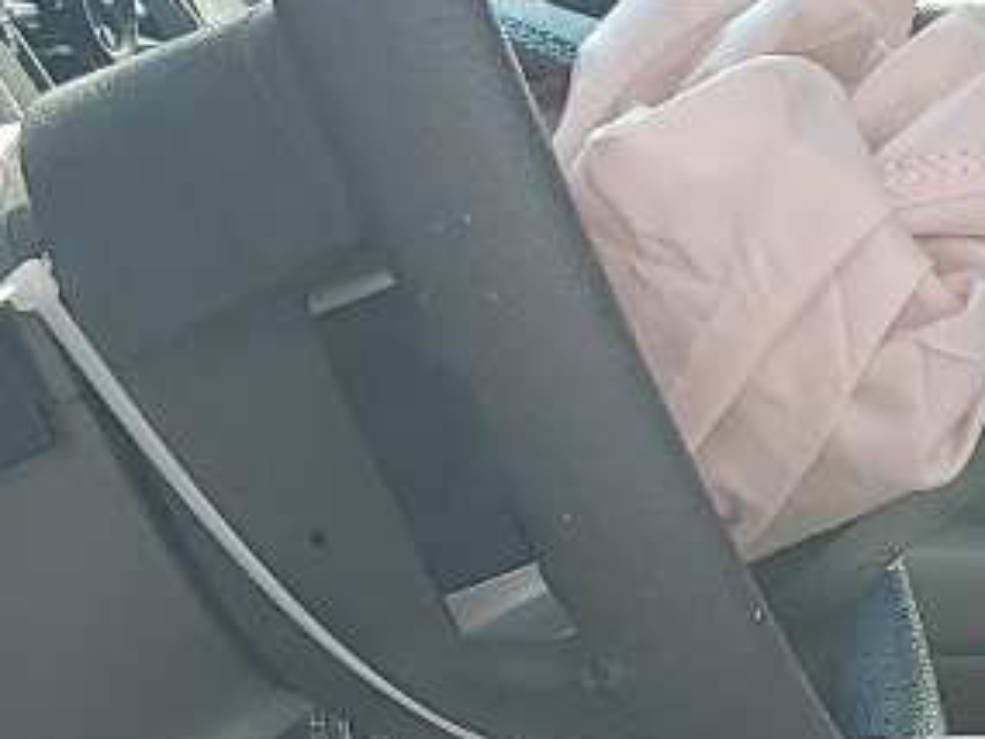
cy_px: 1150
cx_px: 1023
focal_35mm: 146
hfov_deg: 13.3
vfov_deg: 9.8
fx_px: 4156
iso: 50
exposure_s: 1/769
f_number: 1.5
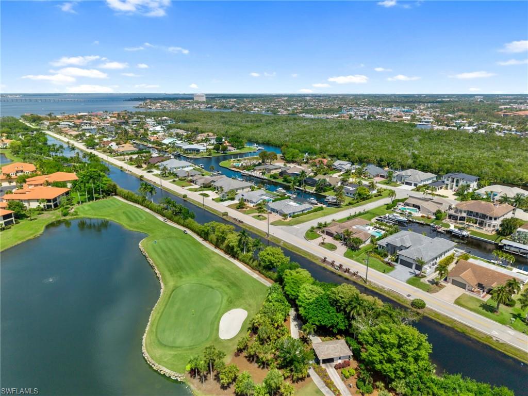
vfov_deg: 56.8
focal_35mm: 24
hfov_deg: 71.6
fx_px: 366
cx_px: 264
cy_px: 198
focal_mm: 8.67
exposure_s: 1/500
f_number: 1.8
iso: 100
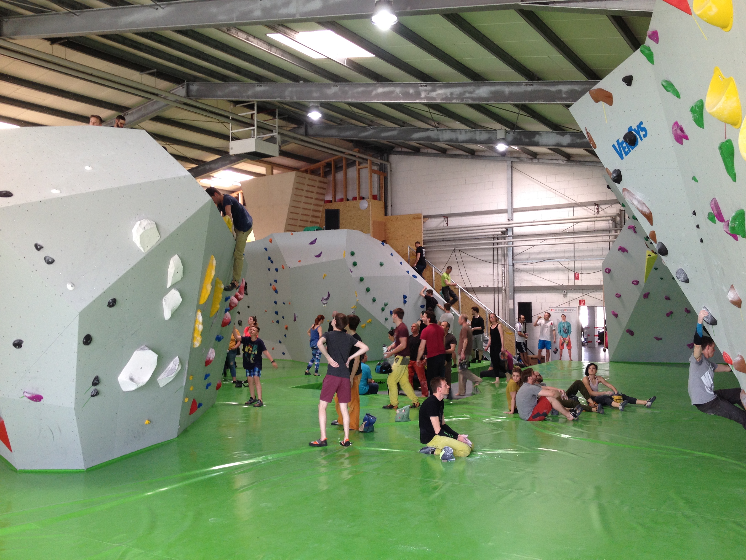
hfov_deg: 52.6
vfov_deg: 40.7
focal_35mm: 35
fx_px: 754
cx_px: 373
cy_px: 280
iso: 50
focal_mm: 4.28
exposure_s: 1/30
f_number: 2.4
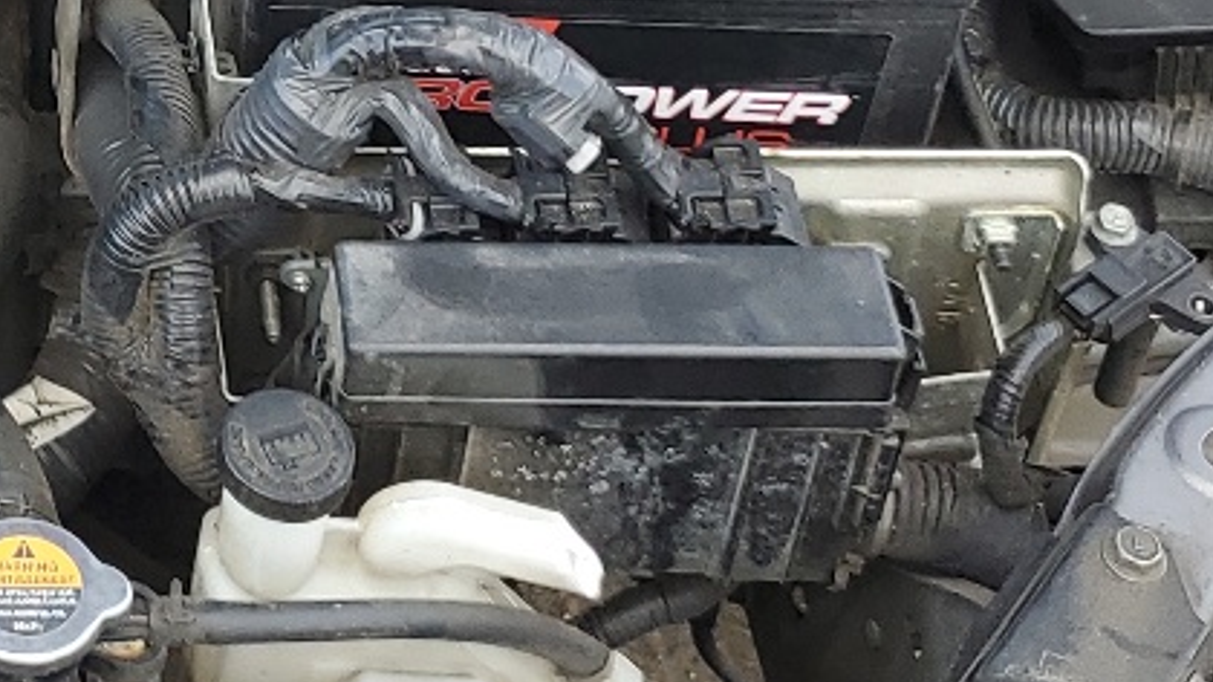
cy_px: -636
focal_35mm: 108
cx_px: -425
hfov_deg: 18.3
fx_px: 3473
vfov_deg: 10.4
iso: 50
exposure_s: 1/370
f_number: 1.5
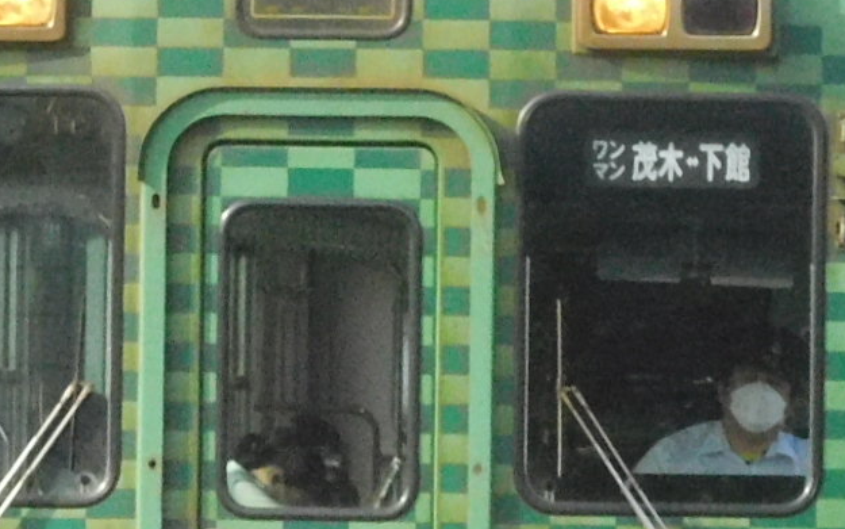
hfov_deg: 3.1
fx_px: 15618
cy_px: 521
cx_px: 297
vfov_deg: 1.9
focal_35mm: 678
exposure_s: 1/500
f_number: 11.4
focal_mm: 44.6
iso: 1600
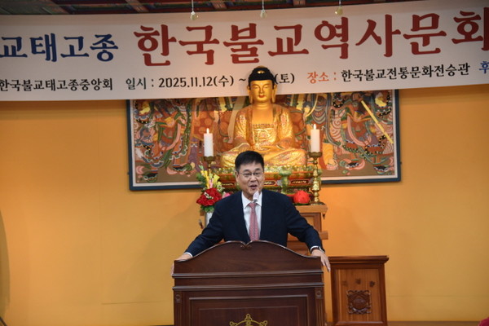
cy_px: 163
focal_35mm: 112
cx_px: 244
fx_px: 1521
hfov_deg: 18.3
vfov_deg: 12.2
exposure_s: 1/60
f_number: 5.3
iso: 1600
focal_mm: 112
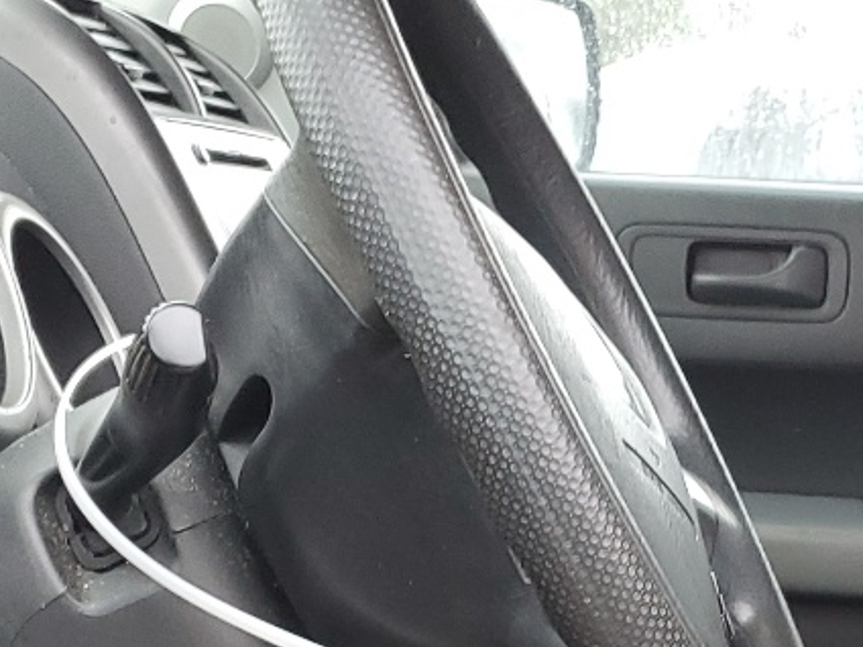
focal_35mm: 98
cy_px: 1135
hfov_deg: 19.6
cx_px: 806
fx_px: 2443
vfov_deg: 13.6
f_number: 1.5
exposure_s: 1/60.2
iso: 77
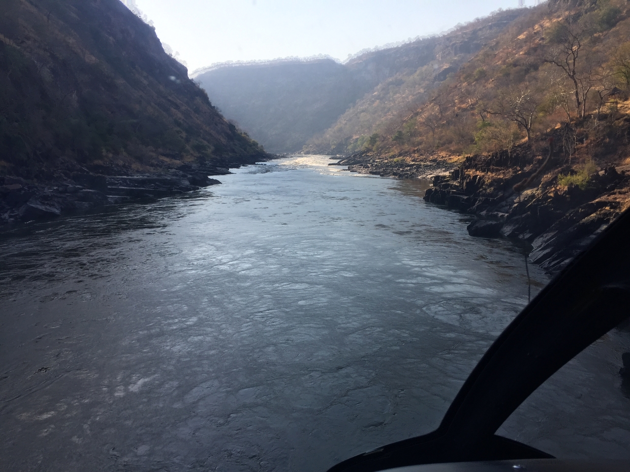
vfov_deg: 48.2
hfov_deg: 61.7
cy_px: 236
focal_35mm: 29
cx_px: 315
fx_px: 528
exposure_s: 1/920
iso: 32
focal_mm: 4.15
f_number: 2.2
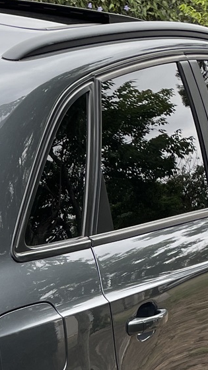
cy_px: 387
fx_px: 1000
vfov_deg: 20.2
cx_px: -112
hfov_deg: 11.4
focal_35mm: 102
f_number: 1.6
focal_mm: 4.2
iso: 32
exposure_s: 1/564
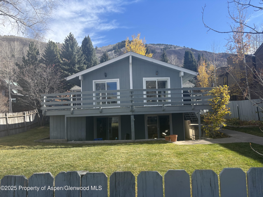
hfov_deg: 67.3
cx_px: 132
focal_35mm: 26
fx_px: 198
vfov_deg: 53.1
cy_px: 98
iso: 50
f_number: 1.6
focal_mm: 5.96
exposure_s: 1/1295
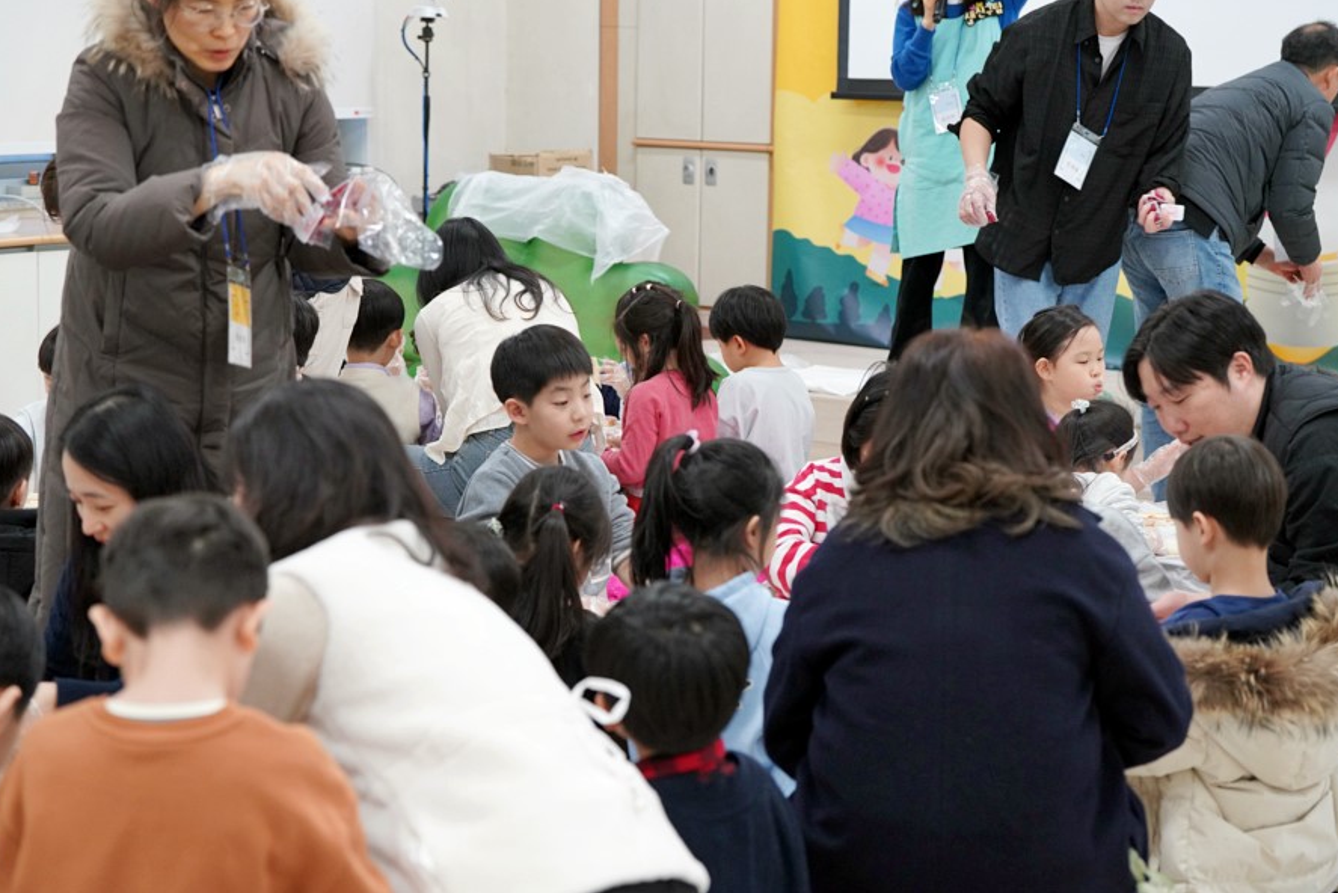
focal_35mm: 71
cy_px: 443
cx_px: 664
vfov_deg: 19.2
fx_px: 2640
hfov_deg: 28.4
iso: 2500
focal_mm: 70
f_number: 4
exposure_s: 1/160
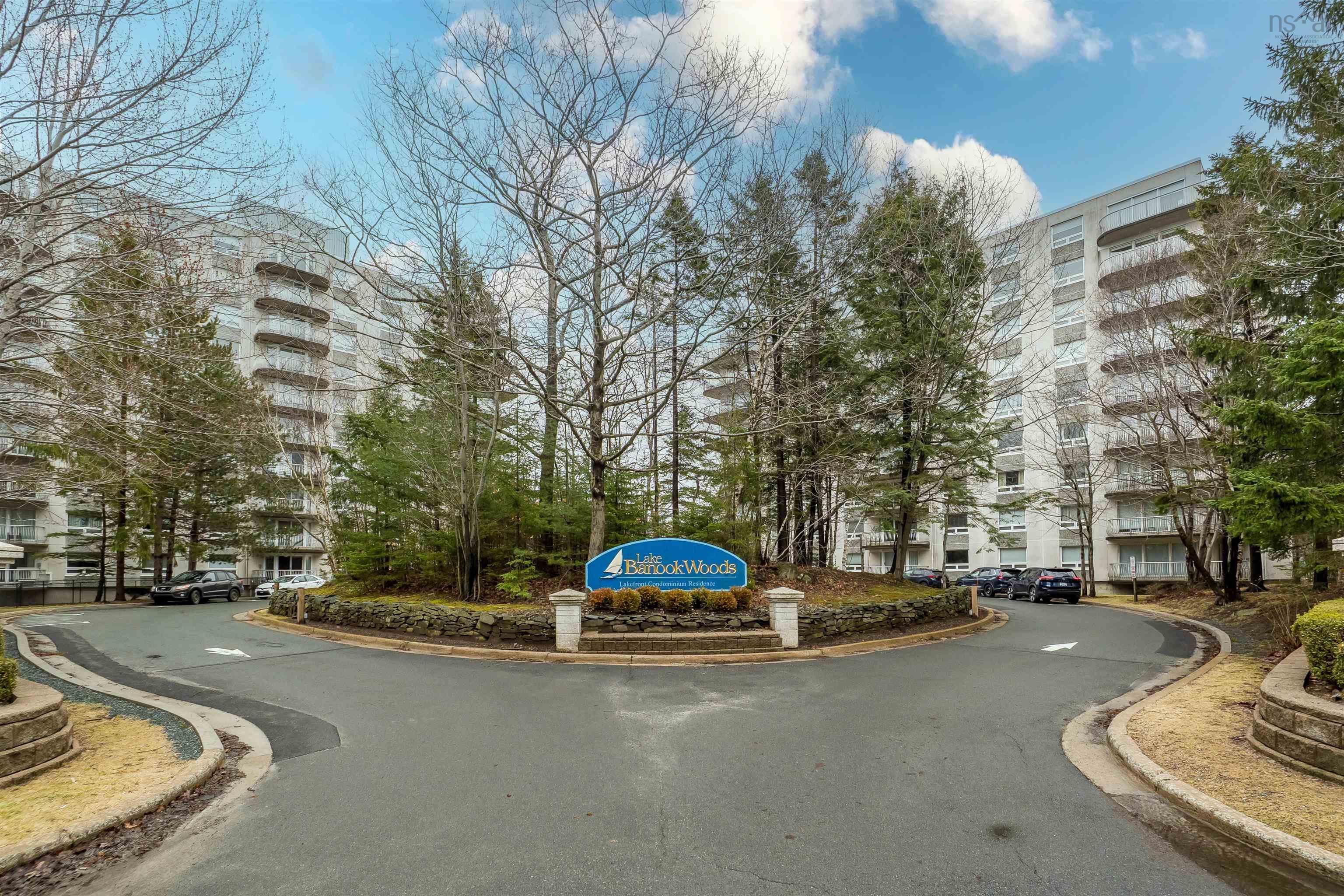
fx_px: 560
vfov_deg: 77.3
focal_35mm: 15
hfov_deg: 100.4
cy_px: 448
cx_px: 672
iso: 400
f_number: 6.3
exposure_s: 1/250
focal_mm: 10
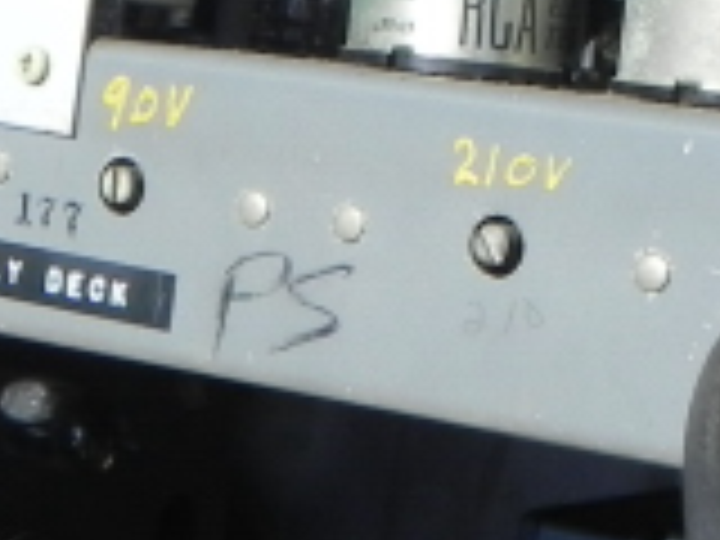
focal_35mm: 150
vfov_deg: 9.8
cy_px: -56
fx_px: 3120
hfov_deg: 13.1
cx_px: 223
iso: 160
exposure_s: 1/354
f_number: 7.1
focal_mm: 5.9
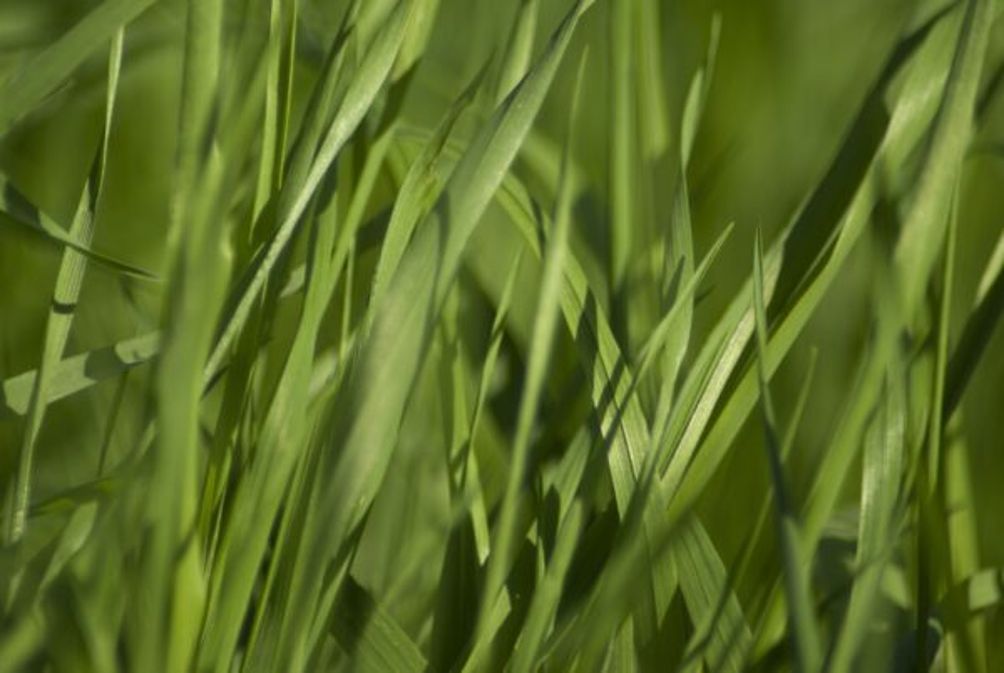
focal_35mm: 450
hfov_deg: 4.6
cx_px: 502
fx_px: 12568
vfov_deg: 3.1
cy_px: 336
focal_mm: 300
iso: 100
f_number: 5.6
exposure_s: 1/500
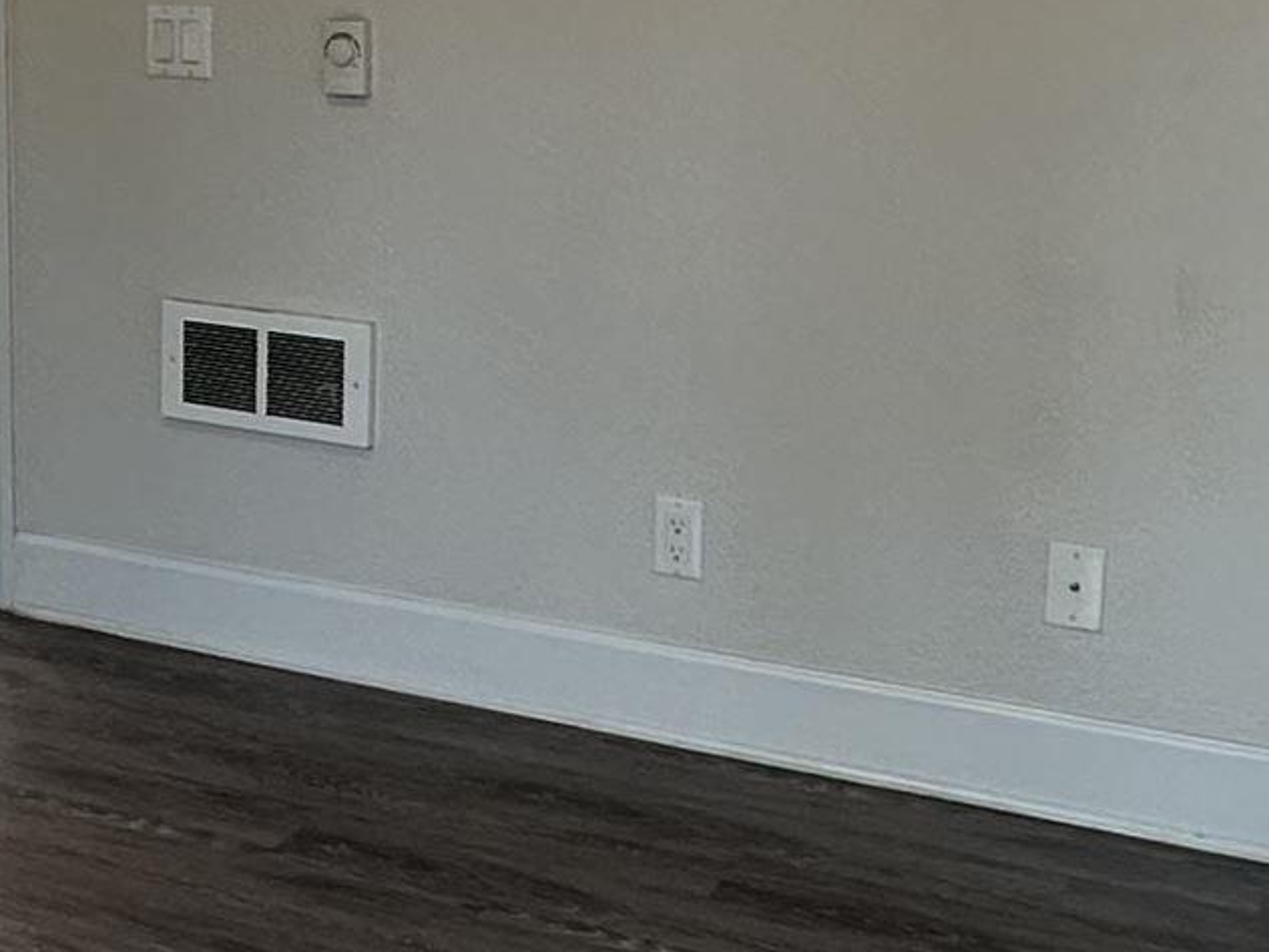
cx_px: -80
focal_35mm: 68
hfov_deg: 26.6
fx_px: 2493
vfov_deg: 21.2
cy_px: 116
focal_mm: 2.22
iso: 125
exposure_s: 1/100
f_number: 2.2
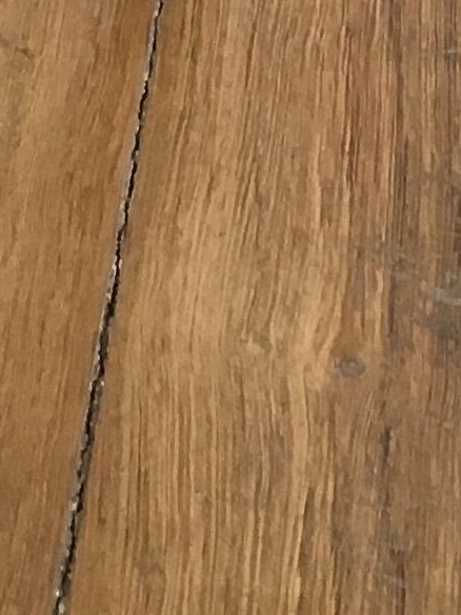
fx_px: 3555
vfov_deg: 8.9
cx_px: -104
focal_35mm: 200
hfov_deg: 7.4
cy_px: -910
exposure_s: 1/33
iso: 40
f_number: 2.2
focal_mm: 4.15
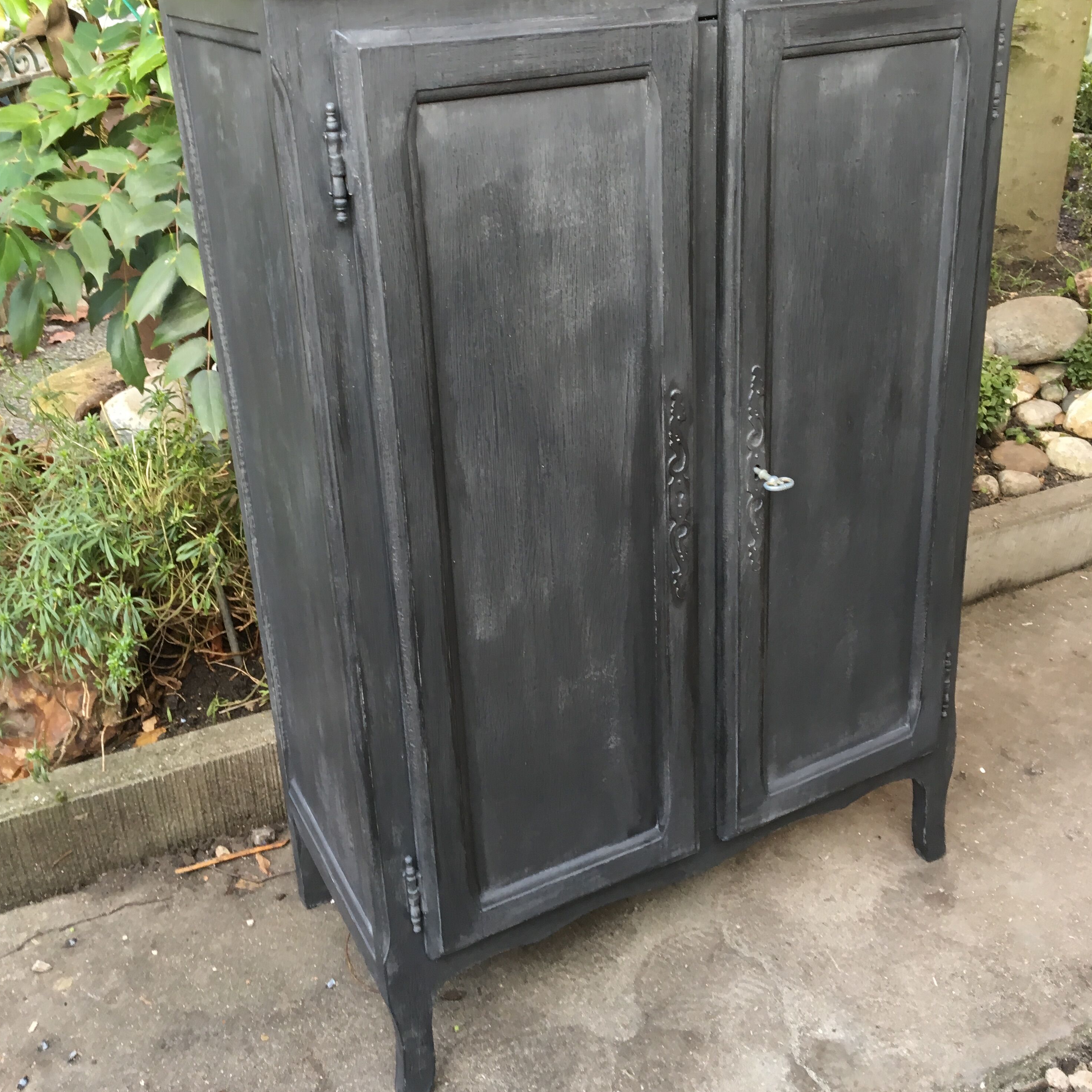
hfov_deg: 47.2
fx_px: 1249
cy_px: 428
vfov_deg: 46.9
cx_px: 542
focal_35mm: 35
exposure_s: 1/33
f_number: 2.2
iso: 64
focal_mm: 4.15
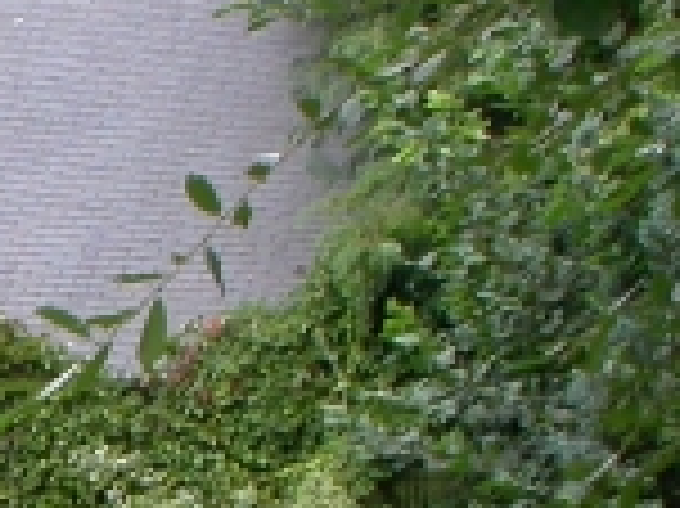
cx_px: -405
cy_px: 760
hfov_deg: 11.0
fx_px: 3376
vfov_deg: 8.4
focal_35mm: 172
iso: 100
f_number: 4.7
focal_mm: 7.85
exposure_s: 1/108
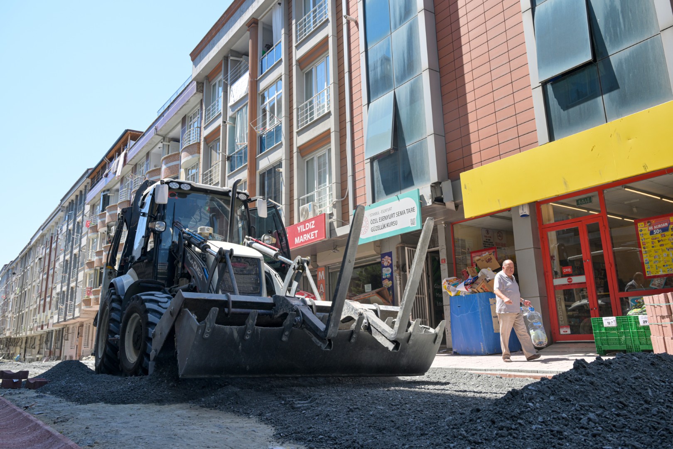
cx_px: 336
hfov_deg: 73.7
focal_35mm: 24
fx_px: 449
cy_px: 224
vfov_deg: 53.1
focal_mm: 24
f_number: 5.6
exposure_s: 1/250
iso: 100
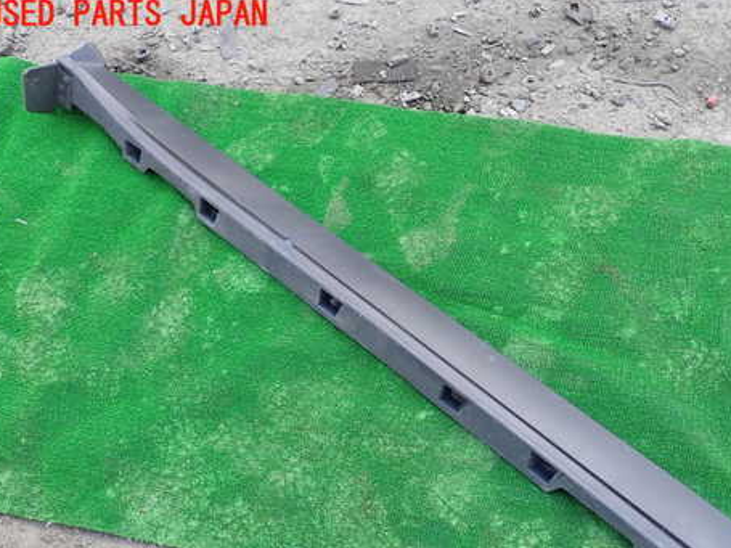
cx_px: 458
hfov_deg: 54.7
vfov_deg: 42.5
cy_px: 357
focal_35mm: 33
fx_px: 697
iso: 100
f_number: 2.8
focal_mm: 4.5
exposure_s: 1/160
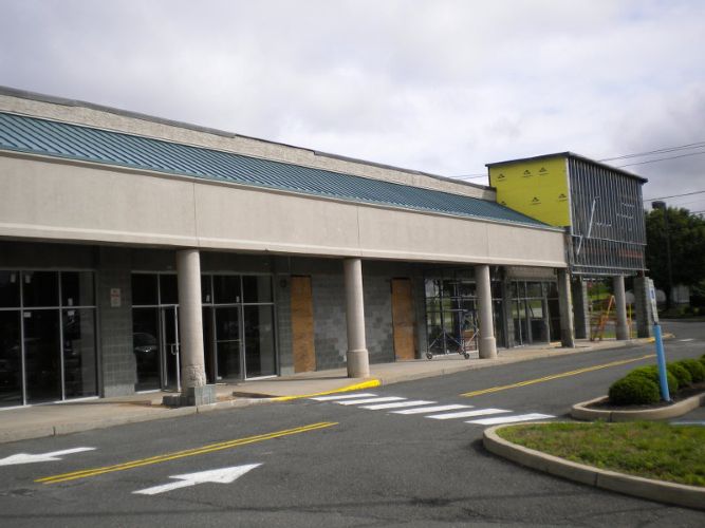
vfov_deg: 35.1
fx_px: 835
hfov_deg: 45.8
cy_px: 264
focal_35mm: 41
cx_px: 352
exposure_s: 1/620
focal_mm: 7.4
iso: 80
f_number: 4.9
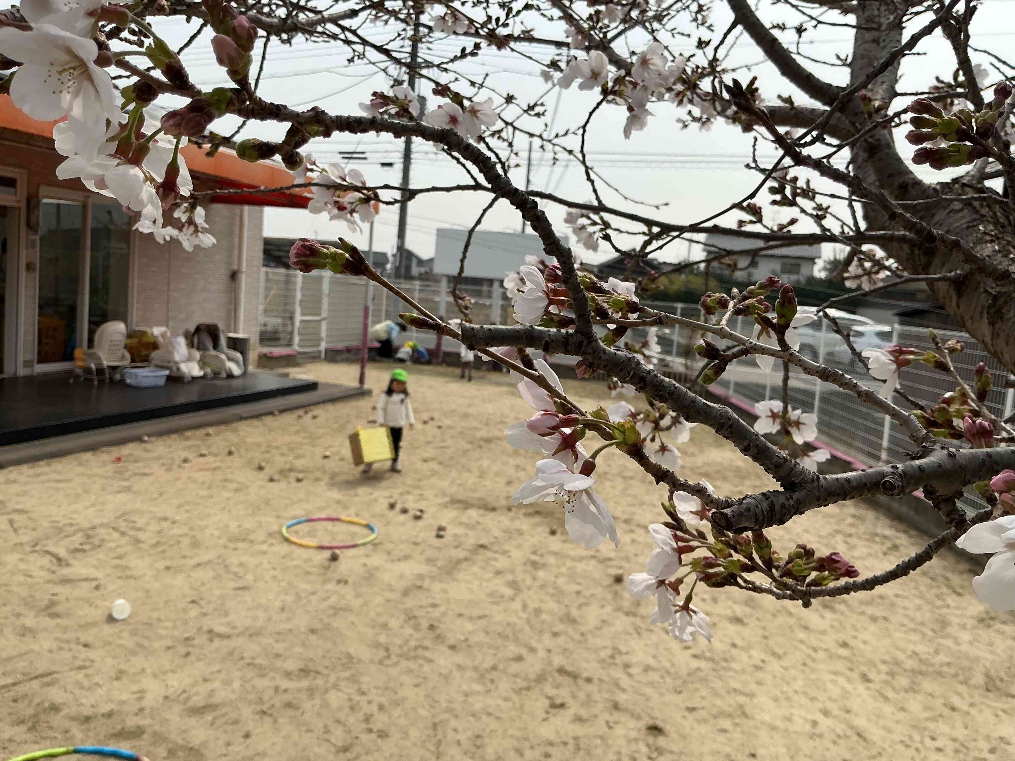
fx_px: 850
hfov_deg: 61.7
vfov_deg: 48.2
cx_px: 508
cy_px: 380
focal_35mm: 29
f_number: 1.8
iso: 25
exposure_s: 1/2667
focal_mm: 3
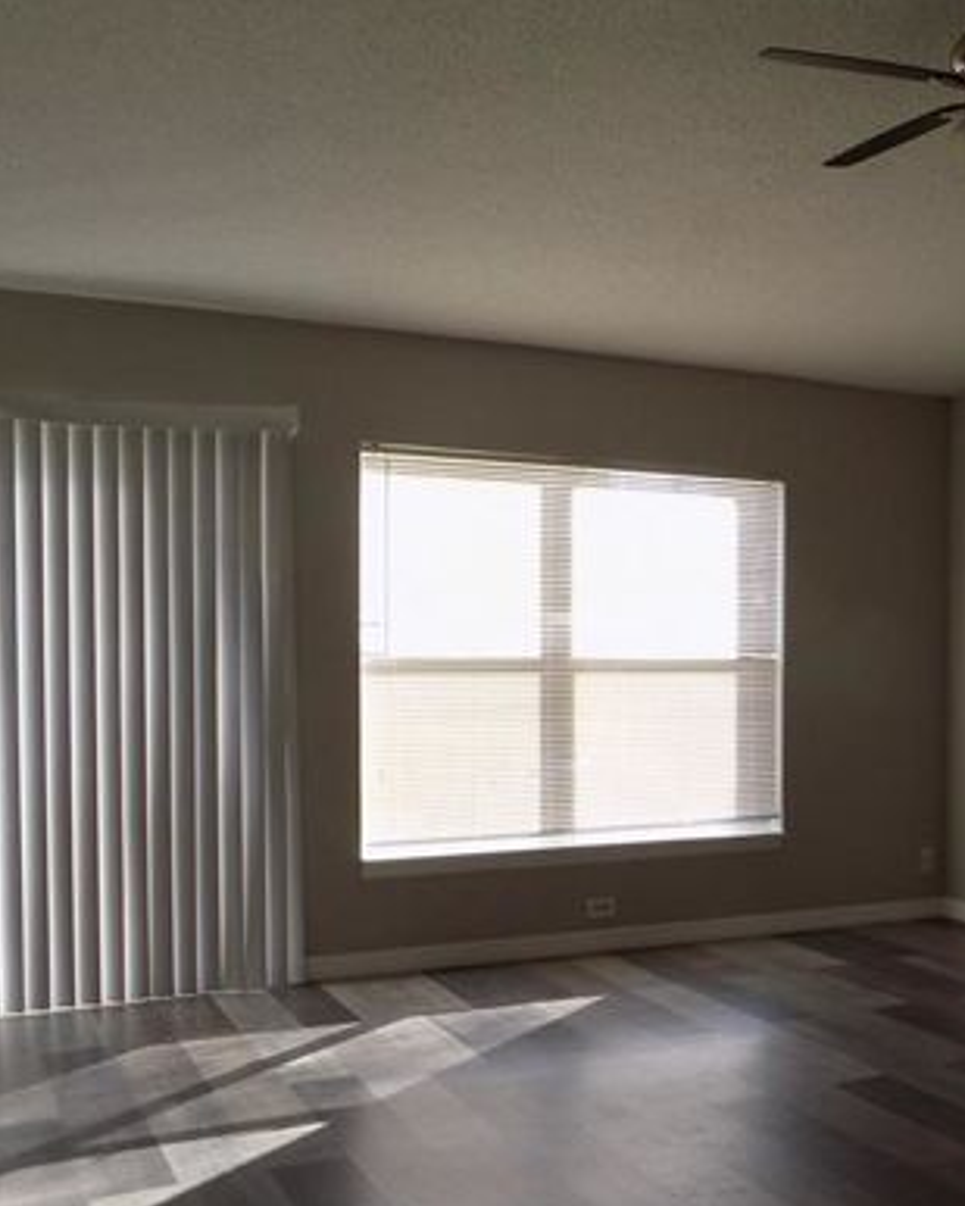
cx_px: 798
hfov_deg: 35.1
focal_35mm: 41
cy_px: 719
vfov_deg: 44.6
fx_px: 1463
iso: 80
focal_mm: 4
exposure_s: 1/125
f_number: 3.1
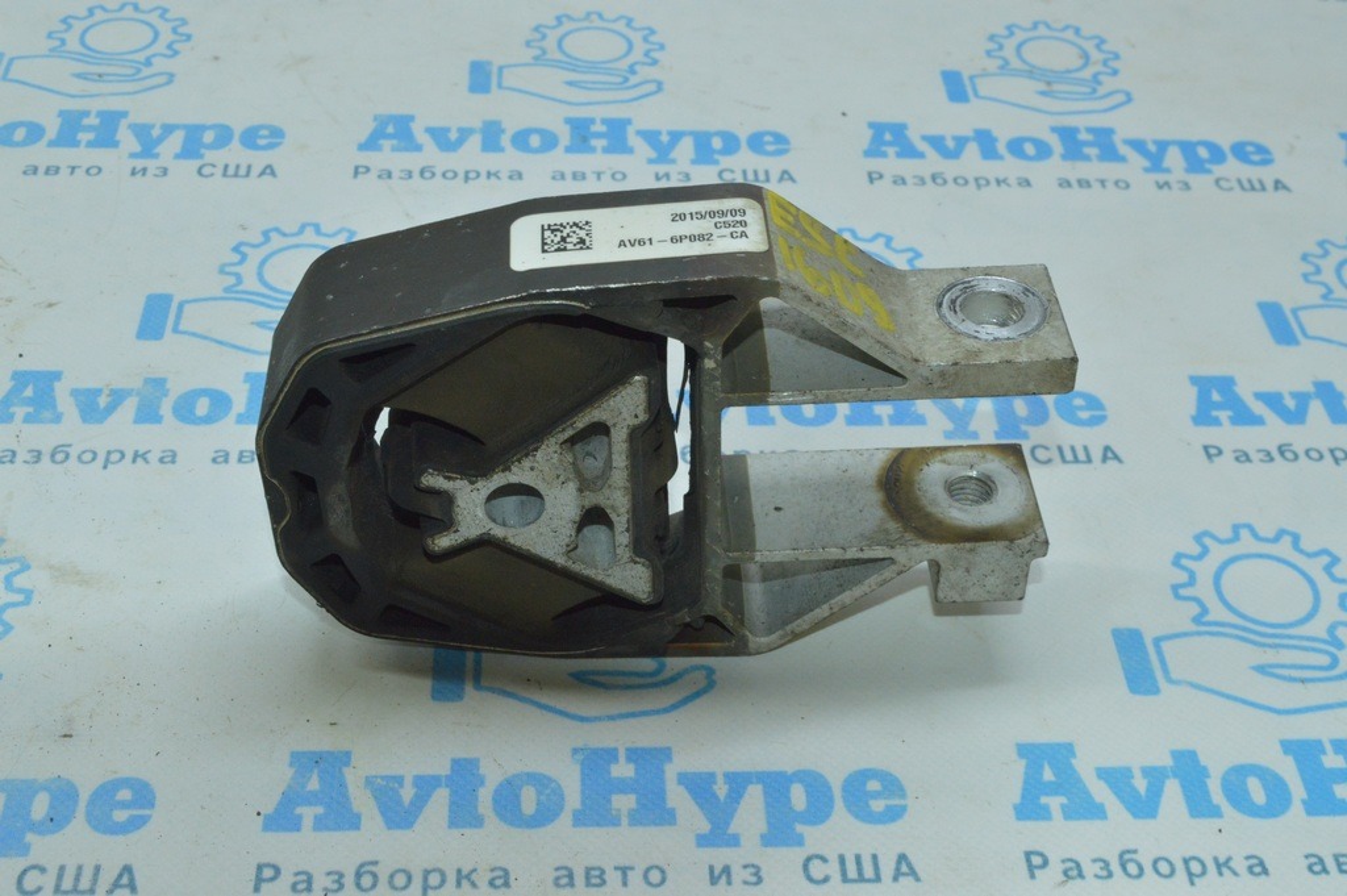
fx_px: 1907
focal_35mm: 51
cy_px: 448
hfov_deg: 38.9
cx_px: 674
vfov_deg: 26.4
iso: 1800
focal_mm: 34
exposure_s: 1/40
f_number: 16
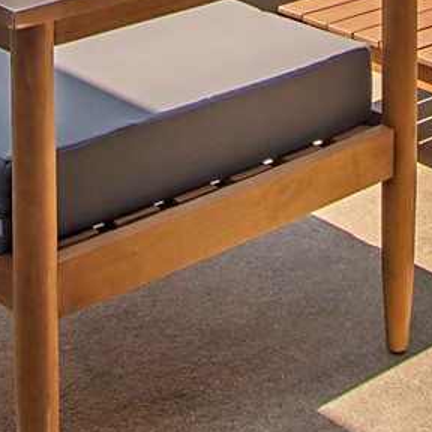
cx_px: 267
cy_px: -468
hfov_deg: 18.1
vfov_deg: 14.5
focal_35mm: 96
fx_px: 1355
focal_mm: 10
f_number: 5.6
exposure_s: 1/500
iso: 100
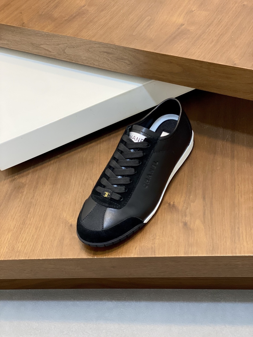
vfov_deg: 36.8
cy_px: 168
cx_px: 126
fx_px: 507
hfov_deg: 28.0
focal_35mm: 52
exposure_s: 1/100
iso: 100
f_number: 2
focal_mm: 6
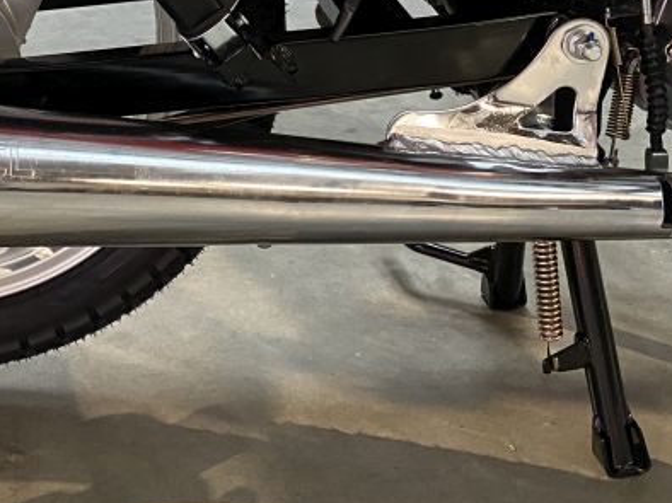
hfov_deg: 26.2
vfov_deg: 19.9
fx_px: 1358
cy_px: -81
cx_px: -12
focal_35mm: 70
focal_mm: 4.25
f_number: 1.8
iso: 250
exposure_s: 1/50
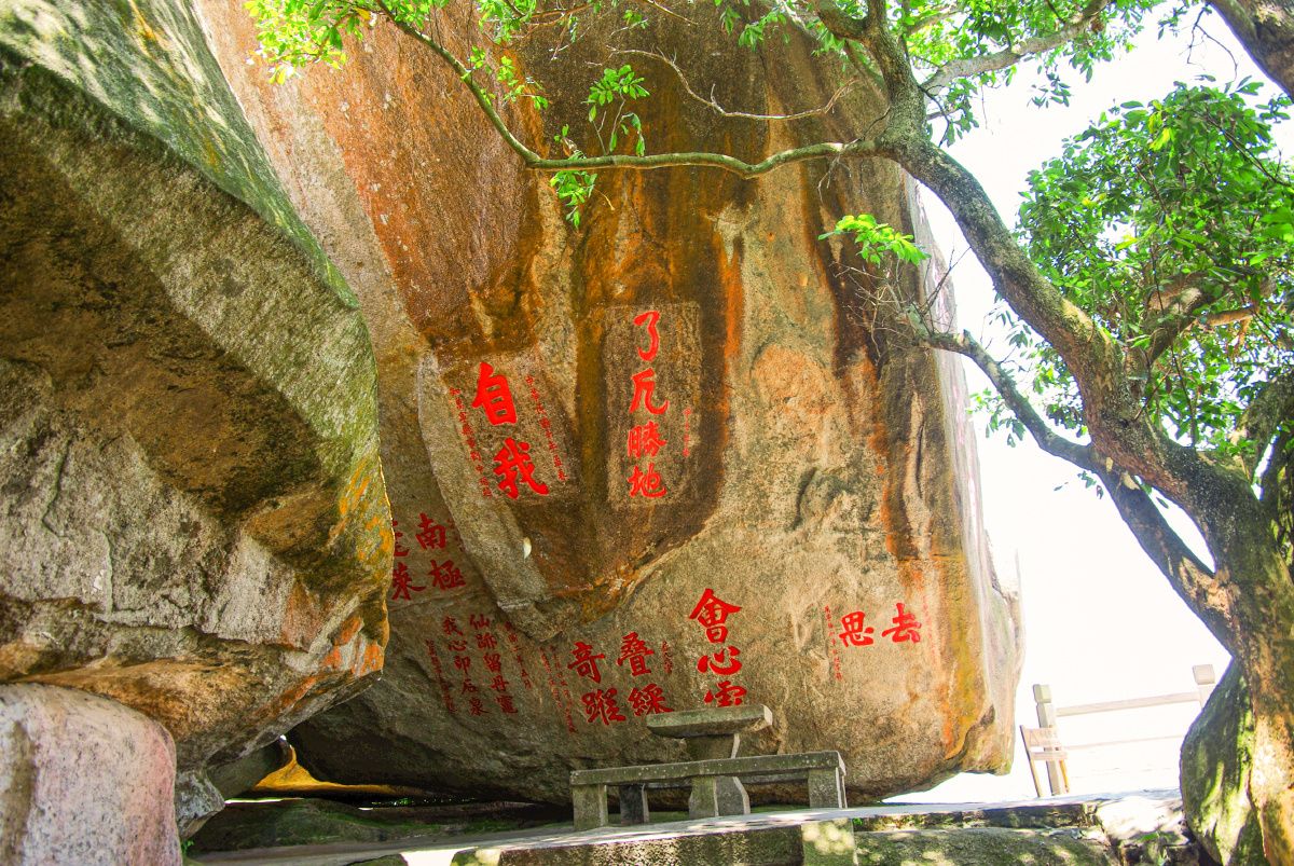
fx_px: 1079
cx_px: 647
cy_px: 433
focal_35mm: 30
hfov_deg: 61.9
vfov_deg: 43.7
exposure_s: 1/45
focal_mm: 20
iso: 100
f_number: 4.5
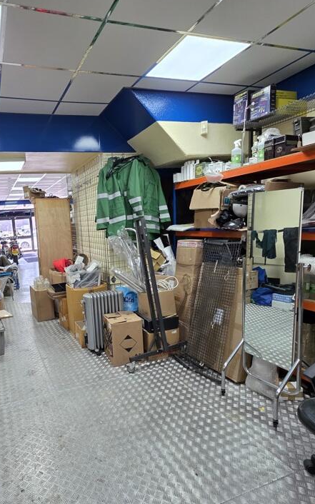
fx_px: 275
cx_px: 81
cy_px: 265
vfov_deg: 85.0
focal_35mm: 20
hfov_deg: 56.9
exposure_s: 1/100
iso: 125
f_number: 1.9
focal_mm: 2.2
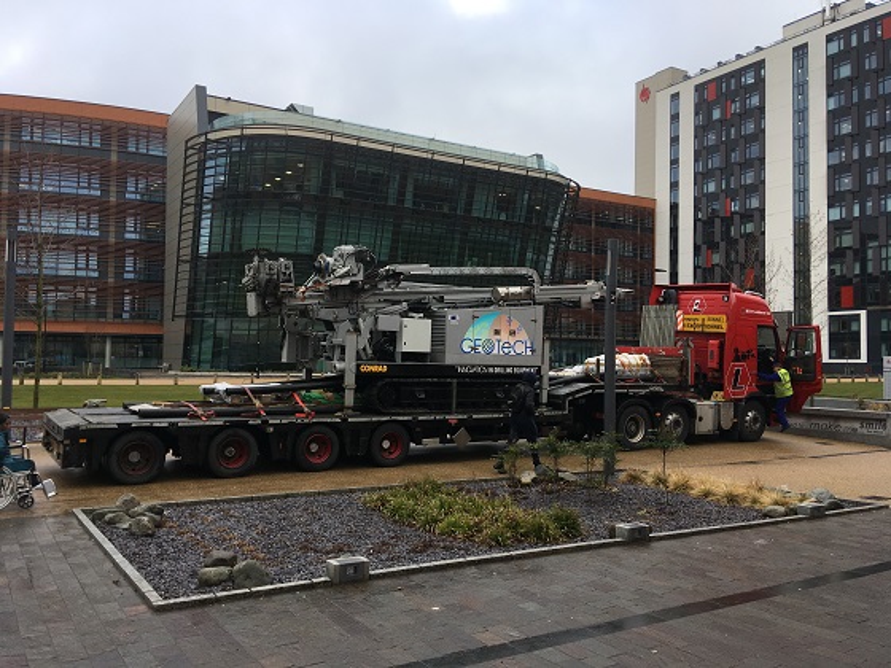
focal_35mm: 29
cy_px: 334
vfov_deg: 48.2
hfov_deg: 61.7
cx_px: 446
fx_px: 746
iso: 25
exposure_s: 1/375
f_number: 2.2
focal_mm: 4.15
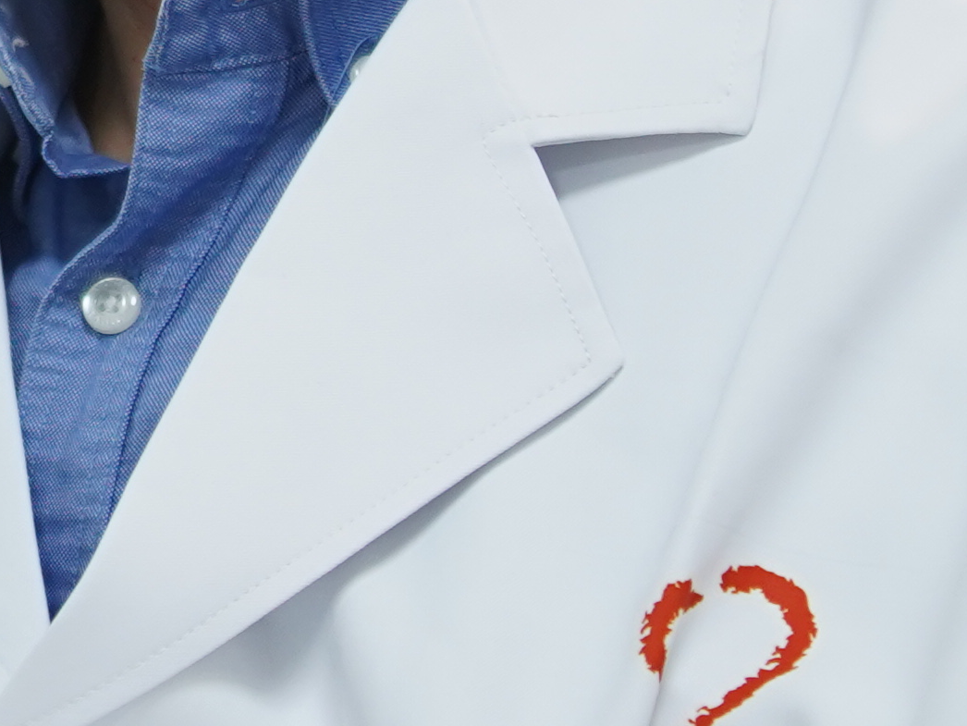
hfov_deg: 5.1
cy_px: -376
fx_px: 10785
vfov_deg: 3.8
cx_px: -537
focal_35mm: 386
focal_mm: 70
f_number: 2.8
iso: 800
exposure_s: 1/125
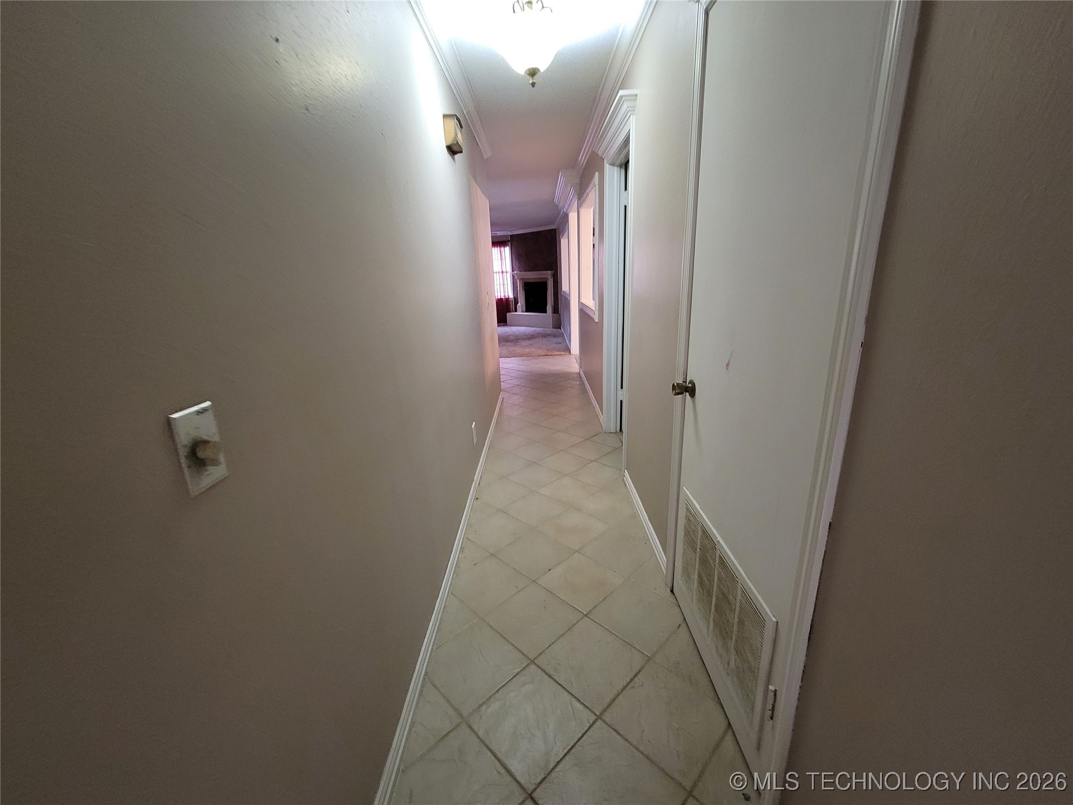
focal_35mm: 13
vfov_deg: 89.9
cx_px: 536
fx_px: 403
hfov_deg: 106.2
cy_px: 402
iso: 500
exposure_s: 1/30
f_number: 2.2
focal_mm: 2.2
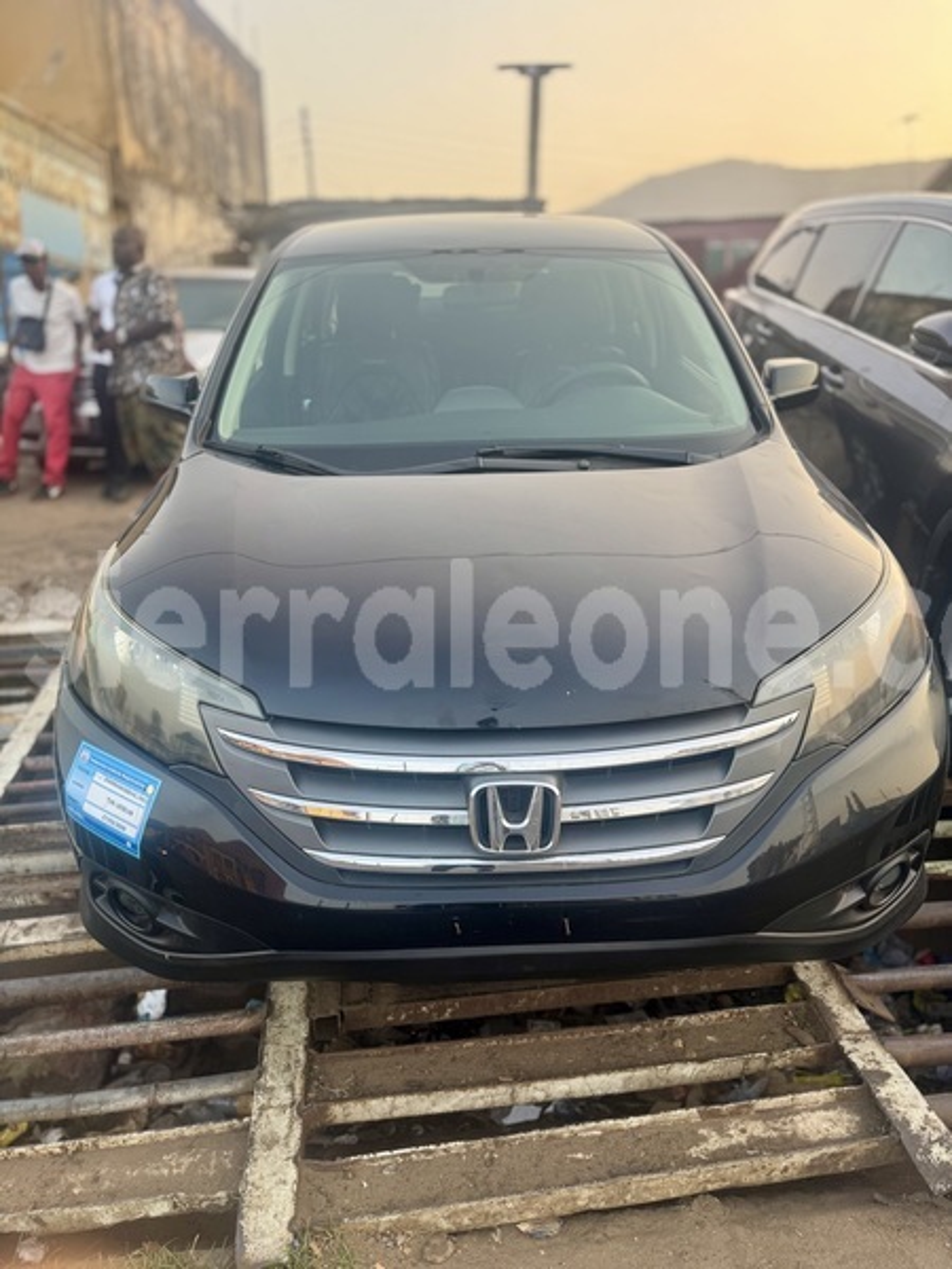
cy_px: 634
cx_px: 476
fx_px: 880
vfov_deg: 71.6
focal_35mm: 24
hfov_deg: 56.8
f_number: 1.78
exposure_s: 1/234
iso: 80
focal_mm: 6.76
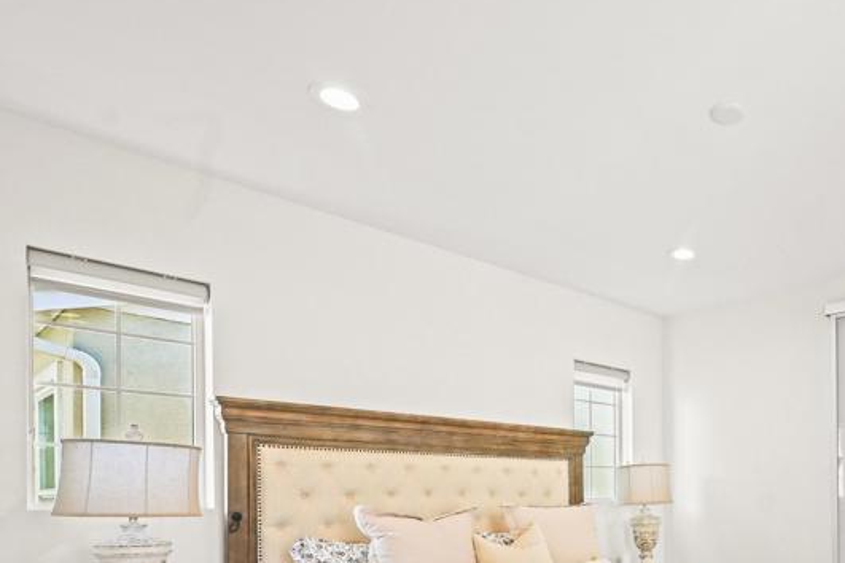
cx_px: 738
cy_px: 495
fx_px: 634
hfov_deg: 58.9
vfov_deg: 44.1
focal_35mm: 27
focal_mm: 14
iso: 640
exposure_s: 1/15
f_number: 7.1
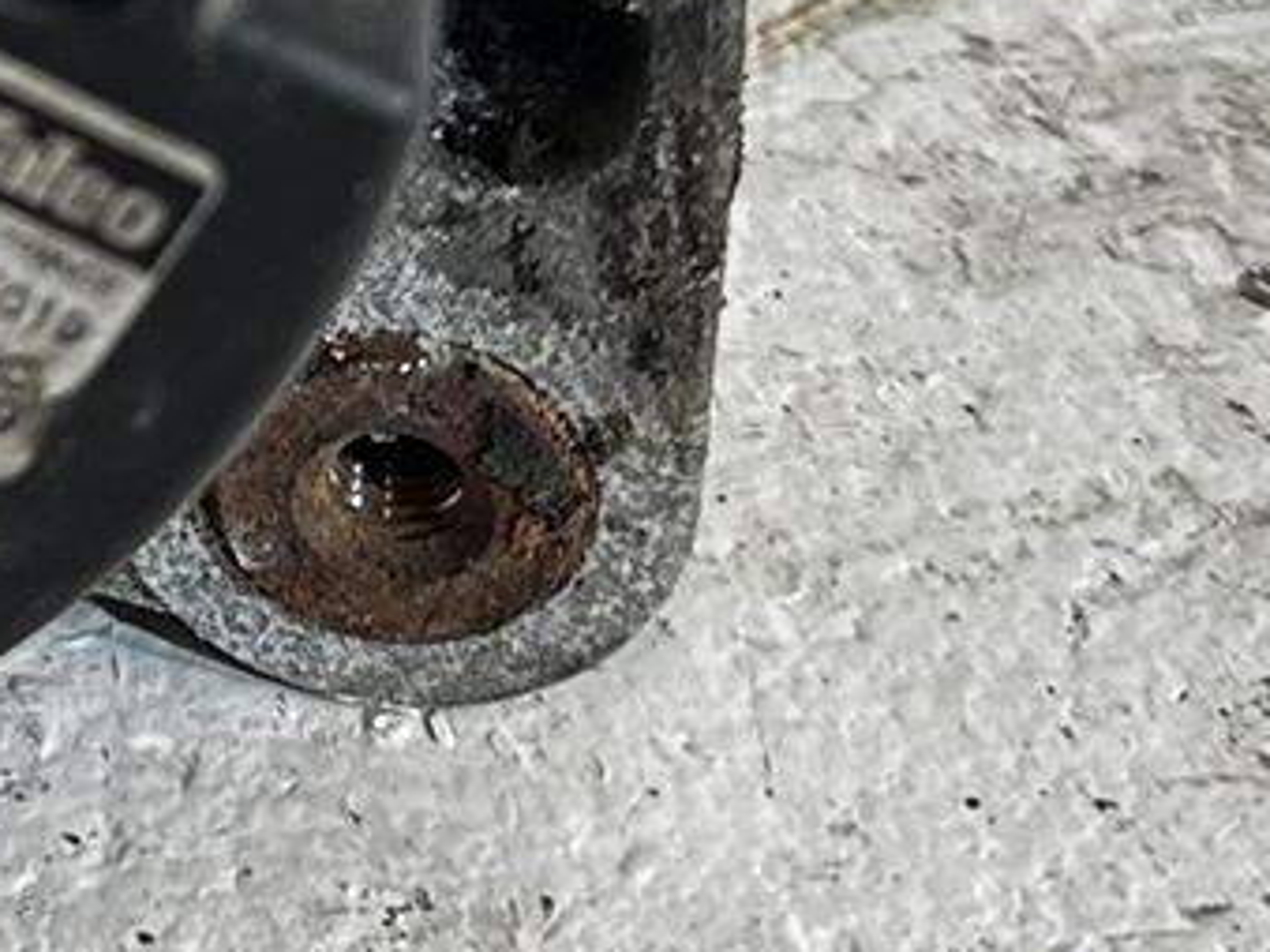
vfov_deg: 9.6
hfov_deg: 13.0
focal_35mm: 145
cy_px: -941
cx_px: -528
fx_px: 5318
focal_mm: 6.86
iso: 200
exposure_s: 1/50
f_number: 1.78
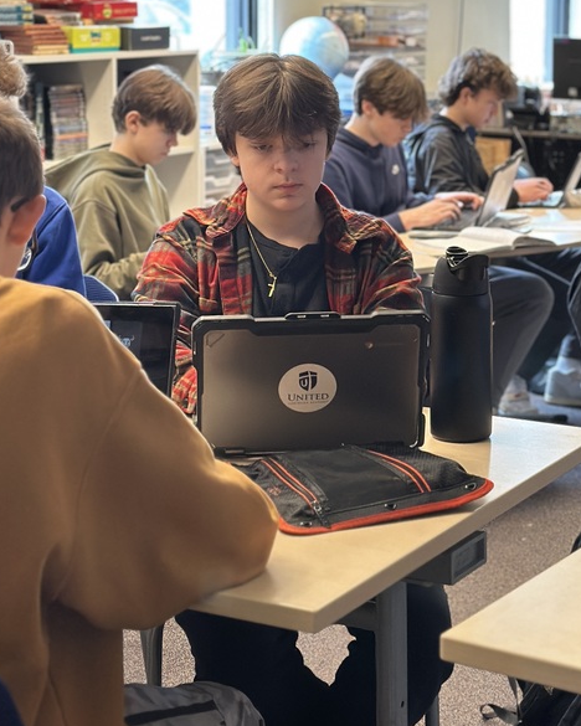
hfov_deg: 18.7
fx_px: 1763
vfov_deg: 23.1
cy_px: 195
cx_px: 379
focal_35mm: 82
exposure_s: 1/60
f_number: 1.78
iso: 160
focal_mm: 6.86
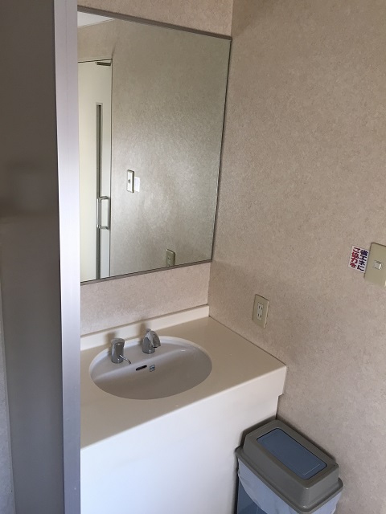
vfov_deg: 61.7
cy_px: 257
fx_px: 431
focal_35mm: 29
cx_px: 193
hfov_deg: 48.2
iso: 32
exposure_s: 1/40
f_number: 2.2
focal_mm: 4.15
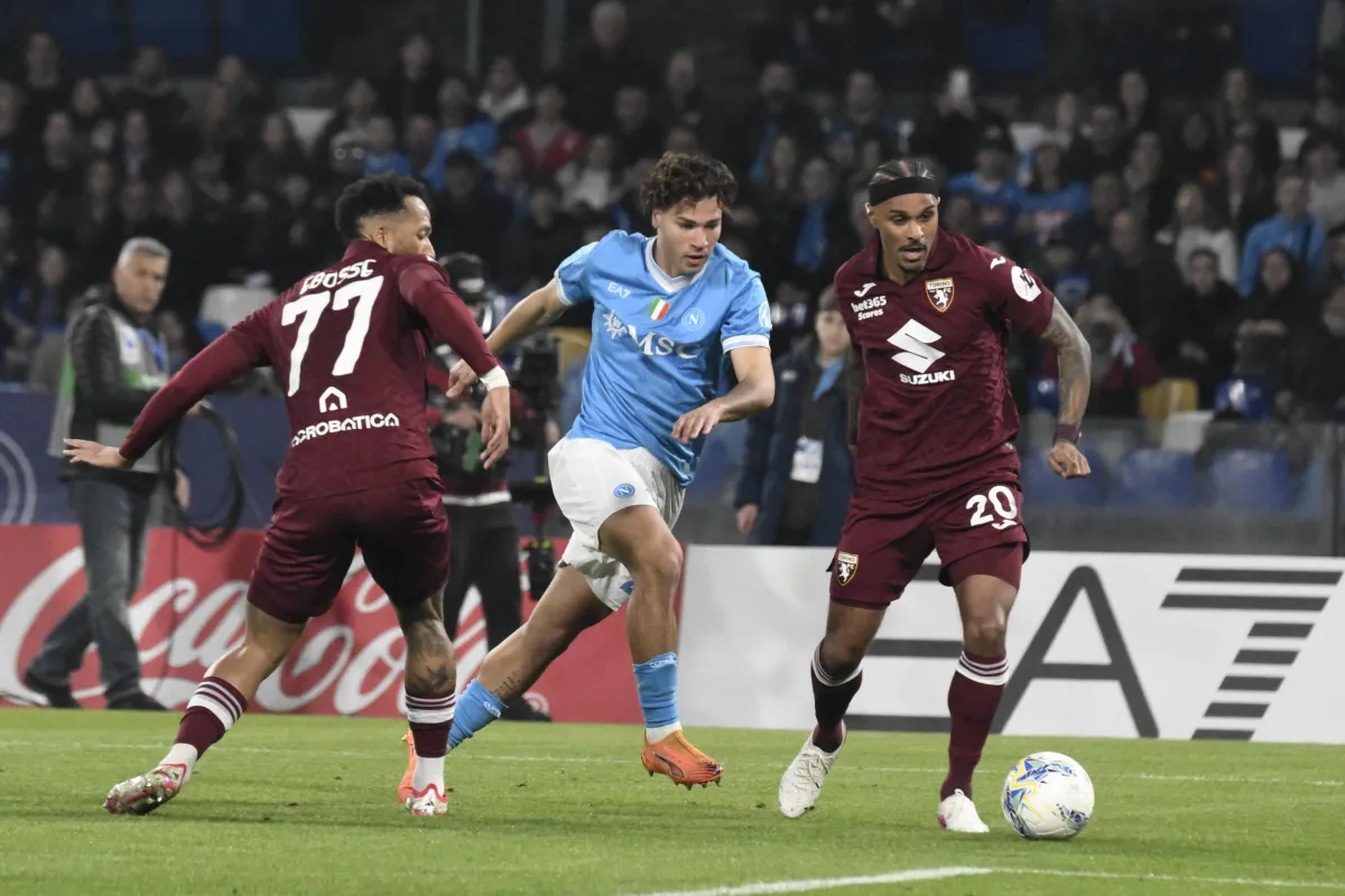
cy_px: 448
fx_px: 9713
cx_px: 672
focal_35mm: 260
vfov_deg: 5.3
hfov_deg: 7.9
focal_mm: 260
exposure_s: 1/1000
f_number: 5.6
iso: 6400
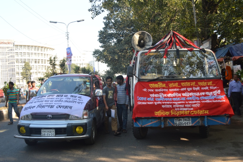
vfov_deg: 36.8
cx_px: 122
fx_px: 243
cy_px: 81
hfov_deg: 53.2
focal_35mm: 36
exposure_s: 1/125
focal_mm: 24
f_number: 5.6
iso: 140
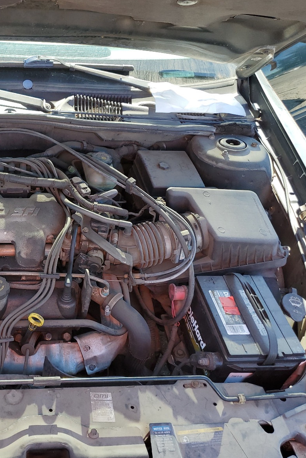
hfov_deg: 34.0
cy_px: 231
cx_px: 30
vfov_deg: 51.9
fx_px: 471
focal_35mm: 37
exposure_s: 1/286
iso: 50
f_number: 1.5
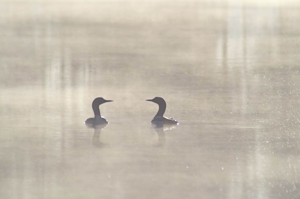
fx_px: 7494
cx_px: 150
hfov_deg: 2.3
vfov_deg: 1.5
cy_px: 100
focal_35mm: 900
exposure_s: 1/250
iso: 100
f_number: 11
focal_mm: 600
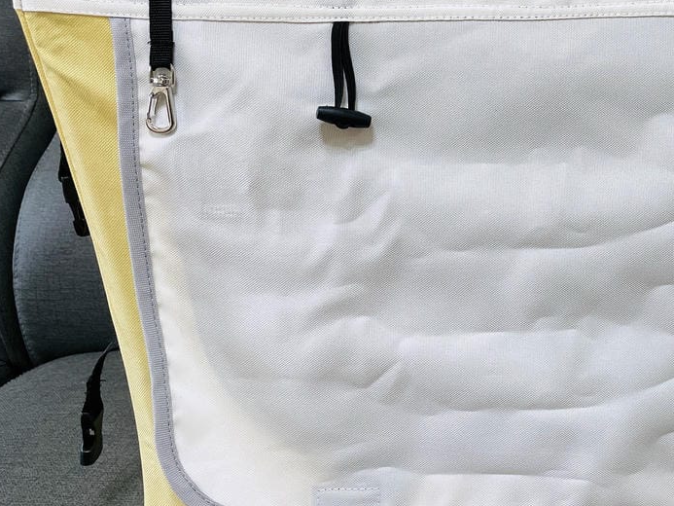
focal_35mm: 45
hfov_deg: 40.0
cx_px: 558
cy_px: 166
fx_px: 876
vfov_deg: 31.9
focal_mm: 4.2
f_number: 1.6
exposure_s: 1/120
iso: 100
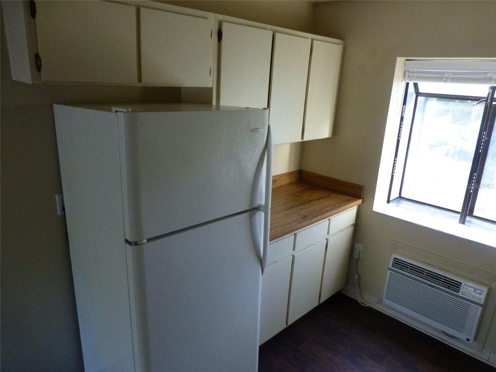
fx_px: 344
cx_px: 248
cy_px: 186
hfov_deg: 71.6
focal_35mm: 24
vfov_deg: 56.8
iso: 400
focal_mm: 4.3
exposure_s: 1/60
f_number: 3.3
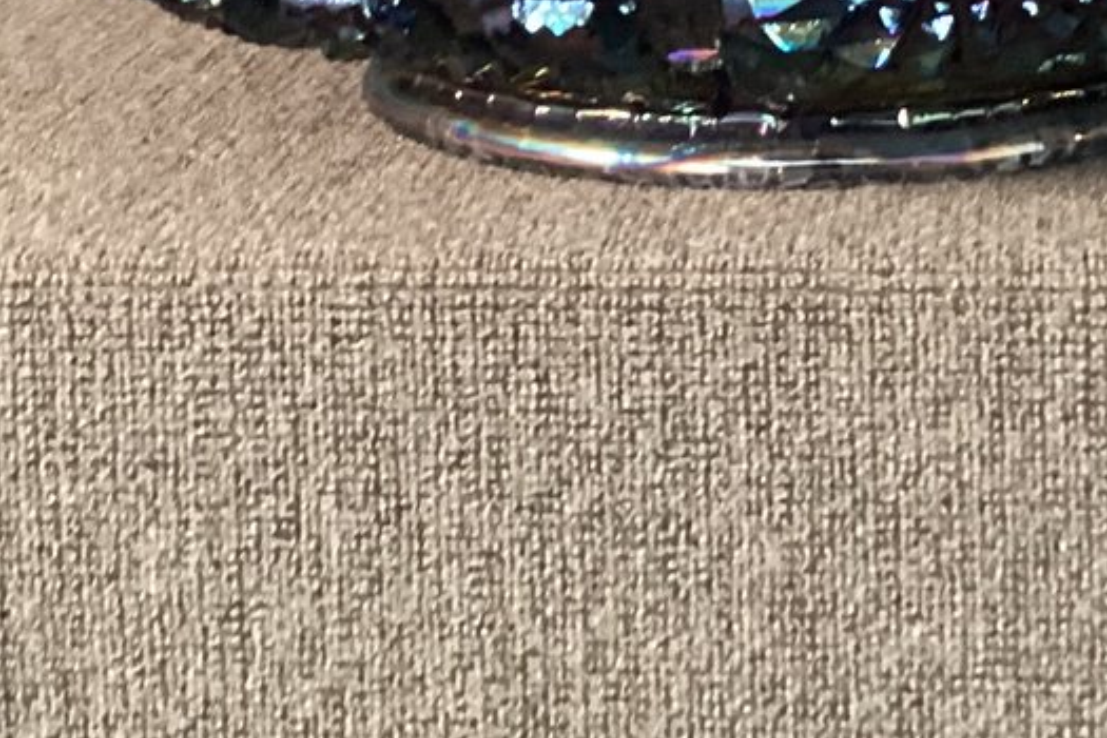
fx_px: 2860
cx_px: 627
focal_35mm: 93
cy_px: -250
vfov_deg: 14.1
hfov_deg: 21.9
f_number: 2.4
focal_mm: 3.3
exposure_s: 1/40
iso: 400
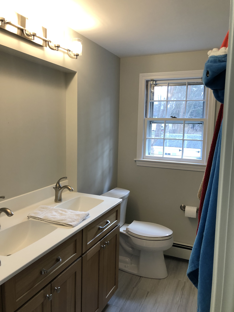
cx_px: 117
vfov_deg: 63.4
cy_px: 156
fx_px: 252
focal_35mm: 28
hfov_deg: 49.7
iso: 25
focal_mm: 3.99
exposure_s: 1/30
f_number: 1.8
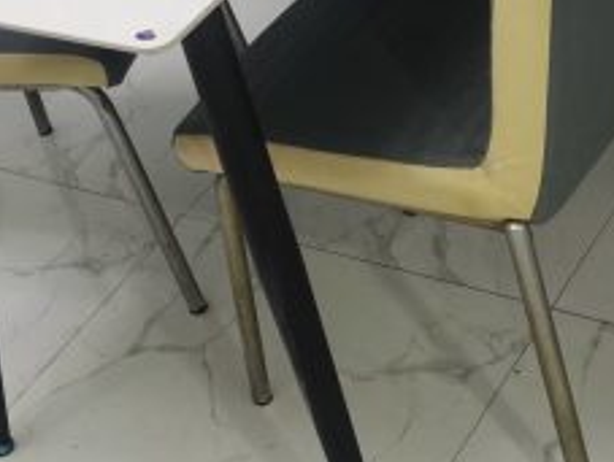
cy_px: -186
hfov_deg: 20.1
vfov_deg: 14.7
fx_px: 1688
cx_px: 35
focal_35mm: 95
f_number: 1.8
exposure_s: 1/50
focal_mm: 5.58
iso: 250
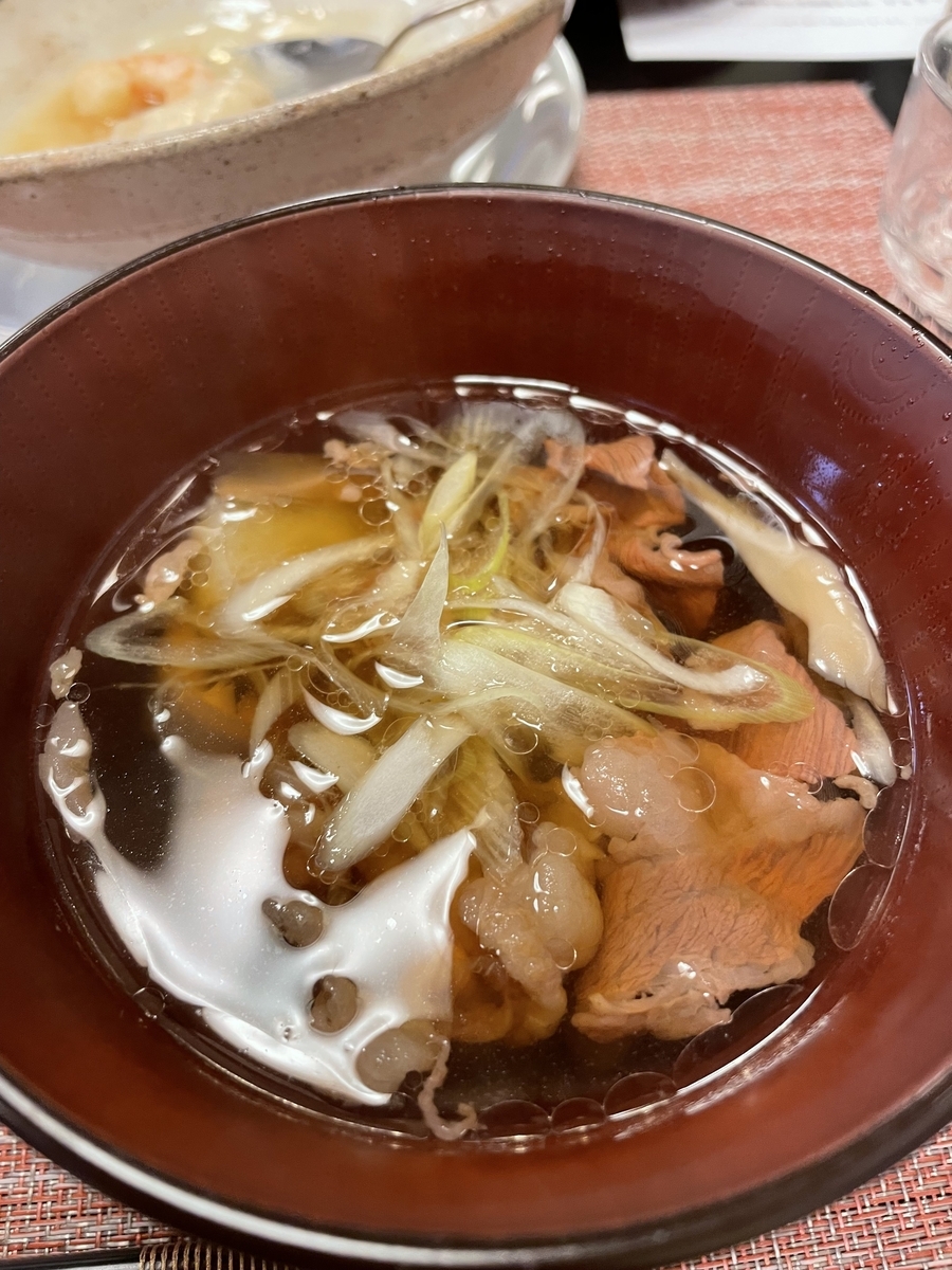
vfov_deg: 67.3
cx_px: 476
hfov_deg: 53.1
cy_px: 635
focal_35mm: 26
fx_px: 953
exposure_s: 1/50
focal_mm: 4.2
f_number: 1.6
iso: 160
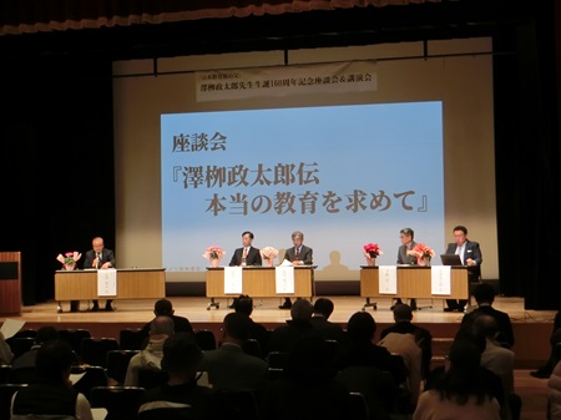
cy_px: 210
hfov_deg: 32.2
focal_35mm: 60
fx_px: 972
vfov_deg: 24.4
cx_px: 280
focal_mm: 10.7
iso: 400
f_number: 5
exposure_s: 1/60
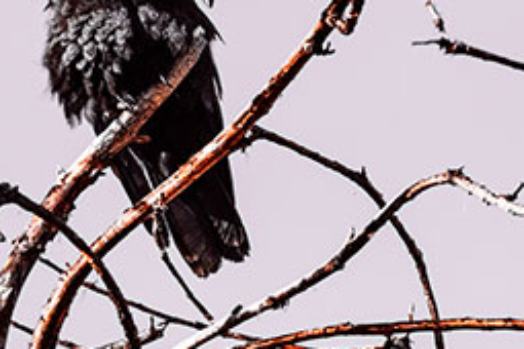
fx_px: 17145
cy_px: 143
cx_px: 16
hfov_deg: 1.8
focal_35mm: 1178
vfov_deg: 1.2
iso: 1600
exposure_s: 1/2500
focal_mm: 600
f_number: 11
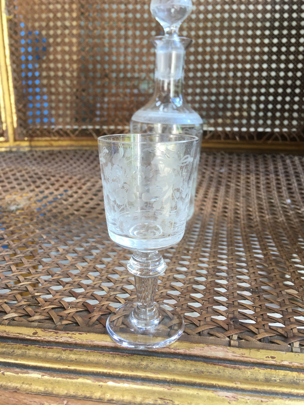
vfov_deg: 61.7
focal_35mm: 29
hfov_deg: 48.2
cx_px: 152
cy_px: 202
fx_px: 340
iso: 25
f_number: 2.2
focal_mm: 4.15
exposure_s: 1/33
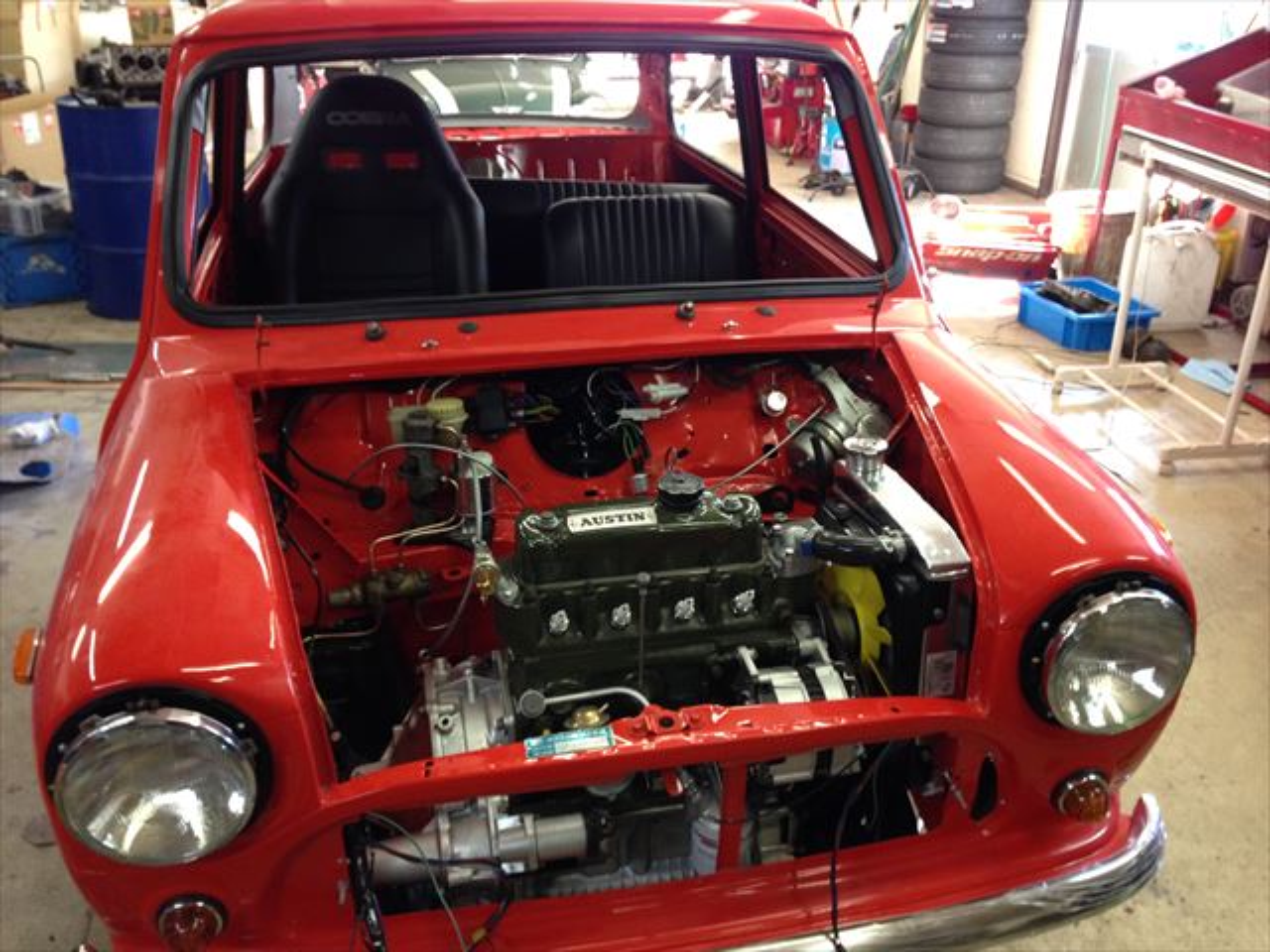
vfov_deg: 42.9
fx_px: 1211
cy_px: 476
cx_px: 635
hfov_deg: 55.4
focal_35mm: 33
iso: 125
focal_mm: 4.12
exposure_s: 1/20
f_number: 2.4
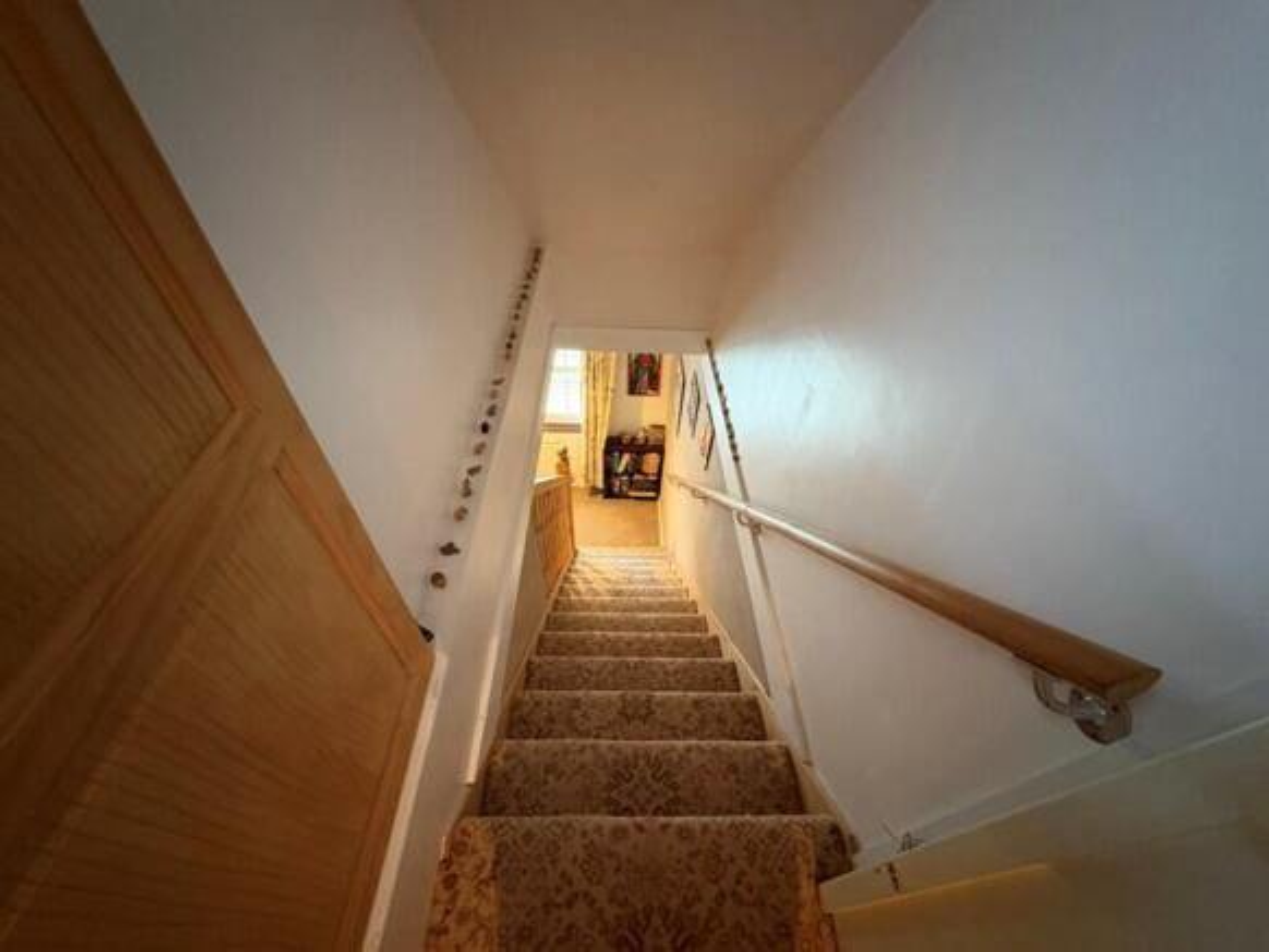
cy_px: 476
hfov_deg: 102.0
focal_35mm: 14
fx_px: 513
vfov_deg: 85.7
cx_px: 634
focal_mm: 2.22
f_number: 2.2
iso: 640
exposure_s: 1/33
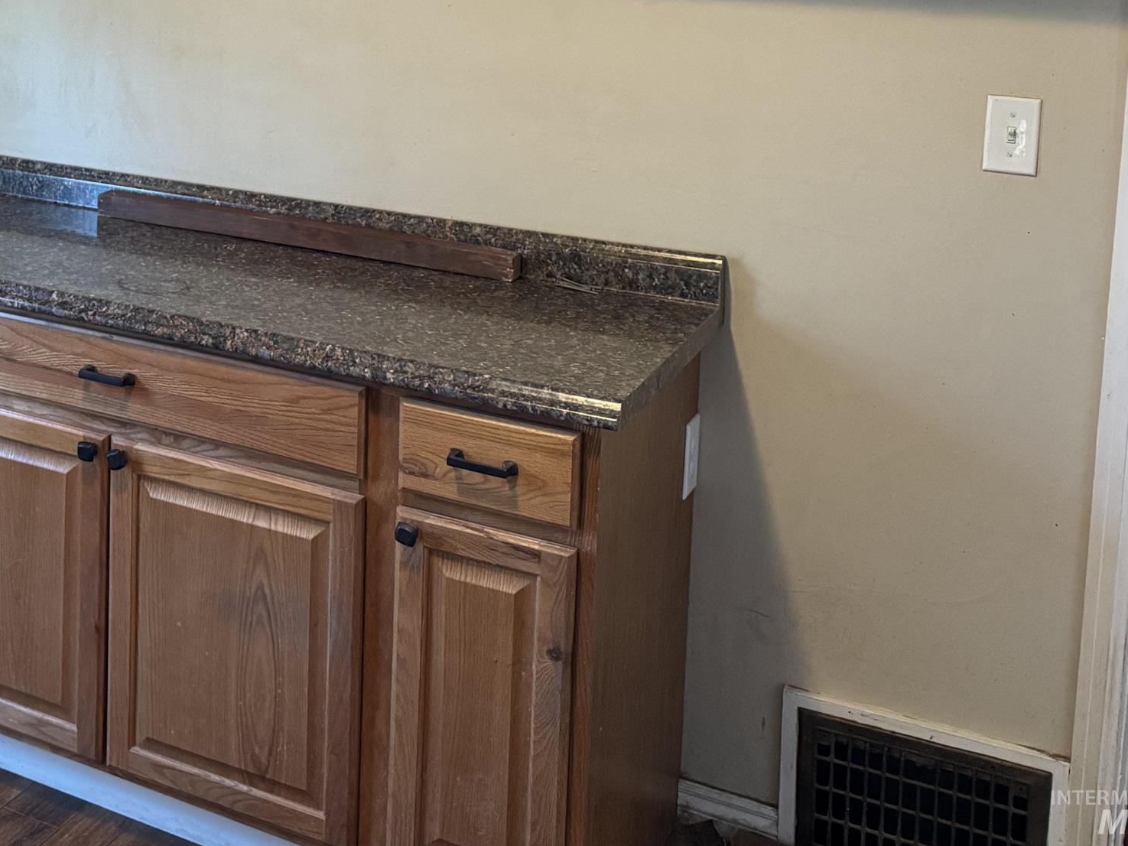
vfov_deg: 27.4
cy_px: -4
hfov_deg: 35.3
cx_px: 53
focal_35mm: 50
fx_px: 1629
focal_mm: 6.76
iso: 500
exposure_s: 1/60
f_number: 1.78
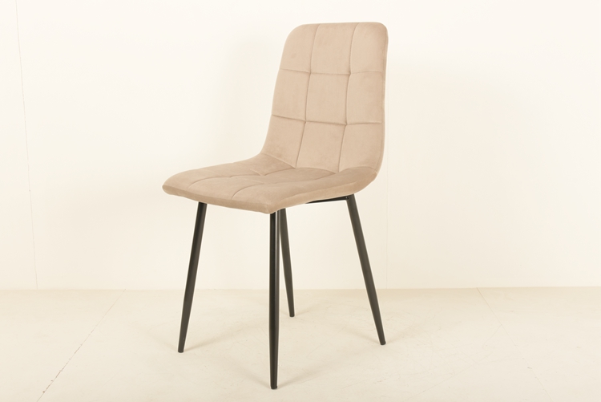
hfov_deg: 41.1
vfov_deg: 28.1
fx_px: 802
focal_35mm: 48
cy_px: 201
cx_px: 300
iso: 100
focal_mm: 48
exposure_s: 1/160
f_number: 10
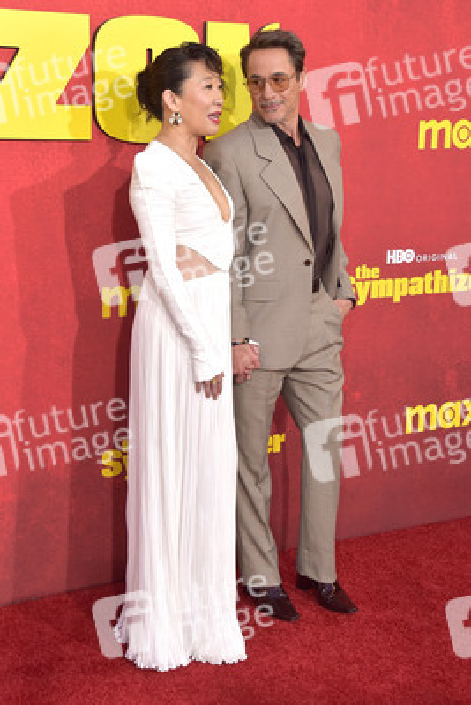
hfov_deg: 24.2
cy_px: 352
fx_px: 1098
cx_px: 236
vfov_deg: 35.6
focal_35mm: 56
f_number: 6.3
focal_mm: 56
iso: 1250
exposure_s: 1/1250
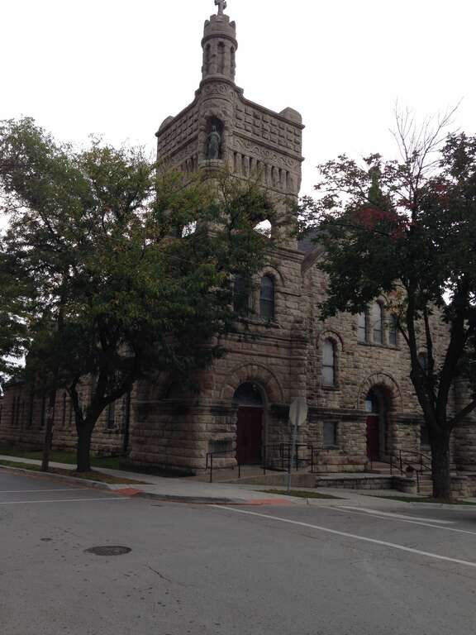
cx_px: 238
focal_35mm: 33
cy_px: 318
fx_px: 605
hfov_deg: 42.9
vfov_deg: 55.4
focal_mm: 4.12
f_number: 2.4
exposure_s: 1/354
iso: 50
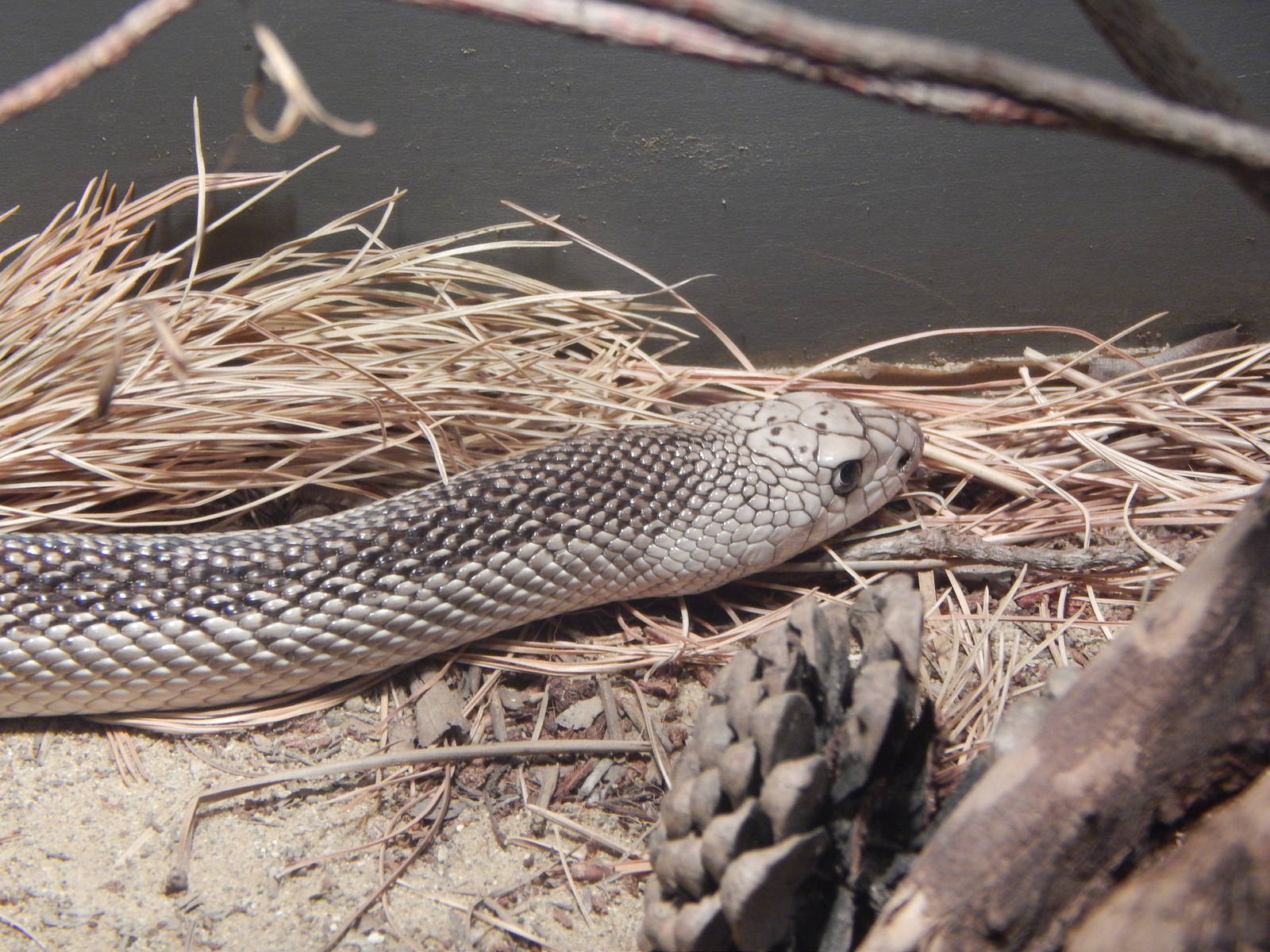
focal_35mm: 318
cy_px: 476
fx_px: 11667
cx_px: 635
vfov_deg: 4.7
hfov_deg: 6.2
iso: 450
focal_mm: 56.5
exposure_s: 1/30
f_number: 5.7
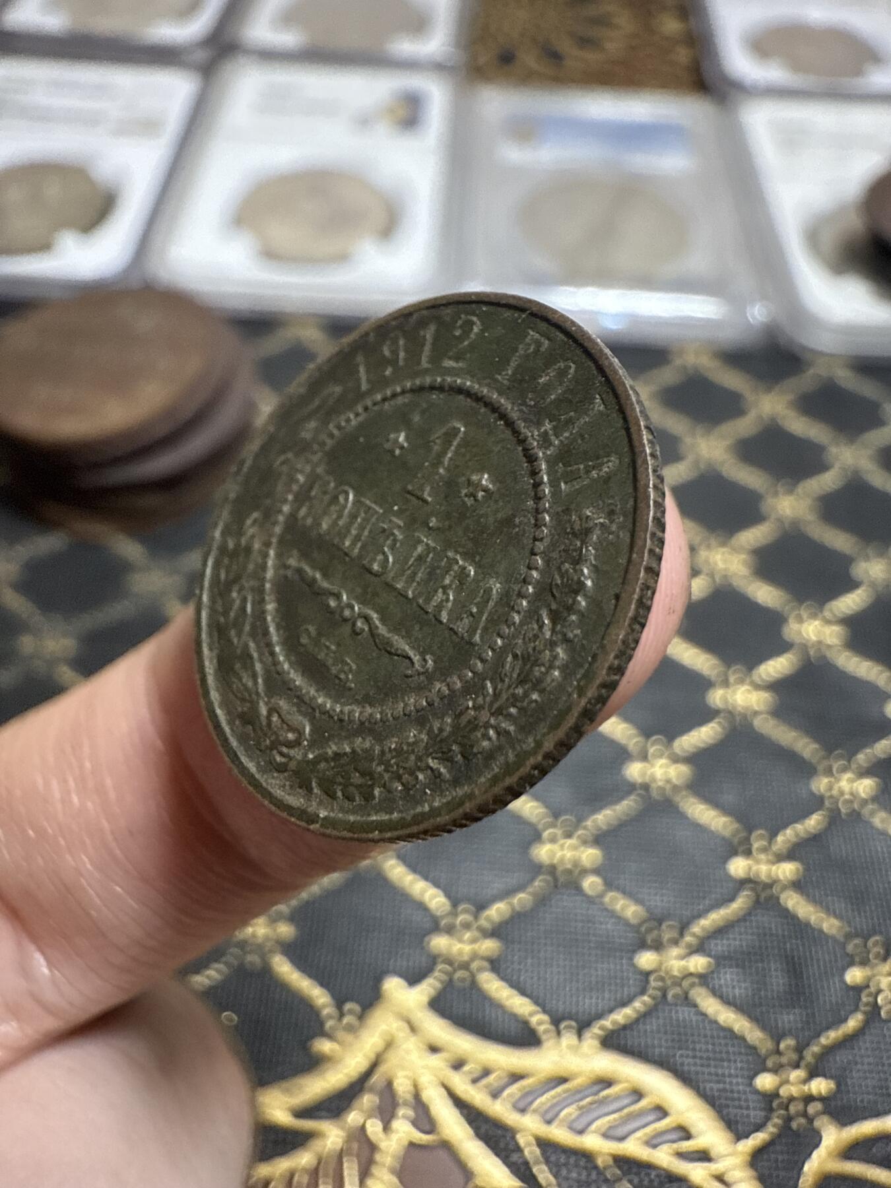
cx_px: 446
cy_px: 594
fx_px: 824
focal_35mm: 24
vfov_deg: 71.6
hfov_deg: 56.8
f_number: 2.2
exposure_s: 1/99
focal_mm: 2.22
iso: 320
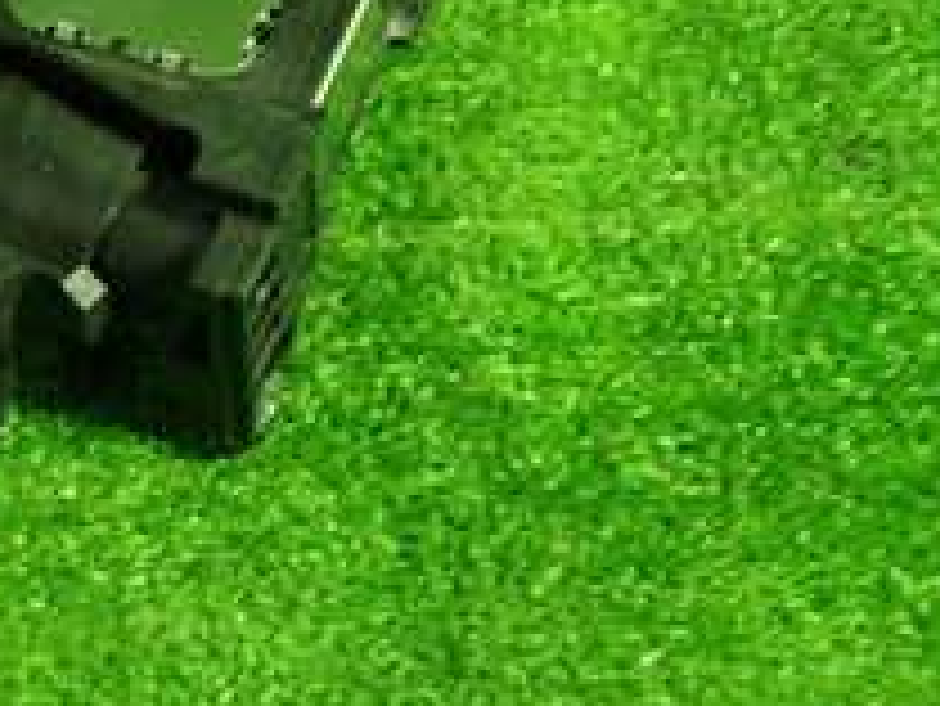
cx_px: -283
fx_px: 2337
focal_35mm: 86
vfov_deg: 17.2
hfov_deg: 20.7
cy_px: 319
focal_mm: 5.4
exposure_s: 1/30
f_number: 2.3
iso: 320
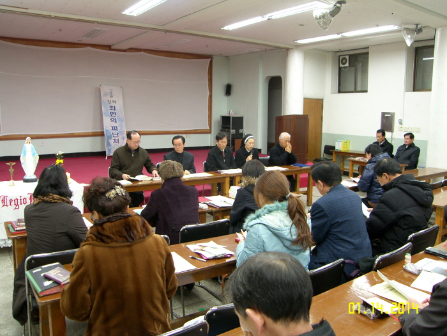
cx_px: 224
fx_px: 362
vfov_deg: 49.7
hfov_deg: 63.4
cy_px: 168
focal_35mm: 28
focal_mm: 7.4
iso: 100
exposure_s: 1/25
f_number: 2.2
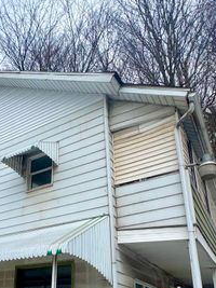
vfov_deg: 50.0
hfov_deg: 39.7
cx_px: 56
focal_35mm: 35
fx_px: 291
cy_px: 224
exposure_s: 1/1927
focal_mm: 2.22
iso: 50
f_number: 2.2
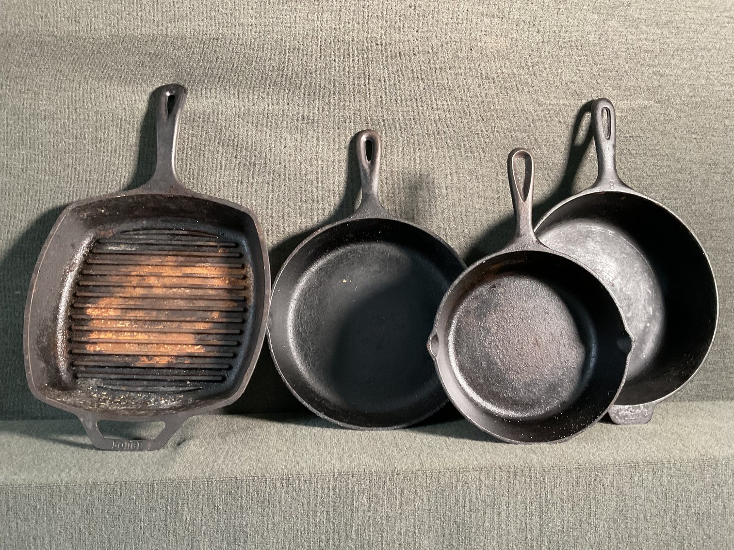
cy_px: 275
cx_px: 367
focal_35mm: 29
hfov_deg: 61.7
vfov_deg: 48.2
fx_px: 615
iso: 250
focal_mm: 3
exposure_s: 1/40
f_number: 1.8
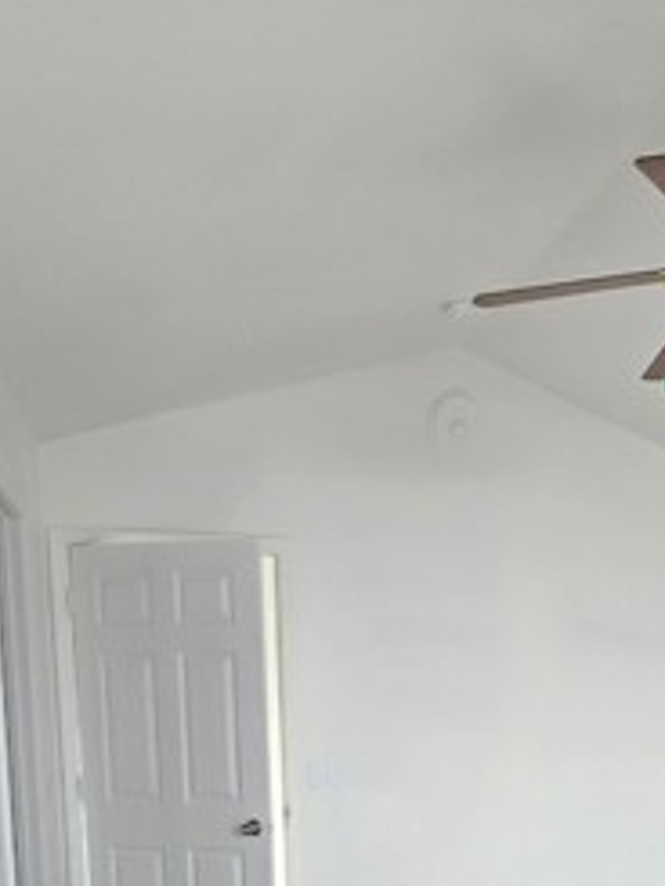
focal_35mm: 34
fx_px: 870
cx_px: 535
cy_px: 785
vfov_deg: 48.7
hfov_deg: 40.1
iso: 800
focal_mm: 2.2
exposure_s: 1/60
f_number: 2.2
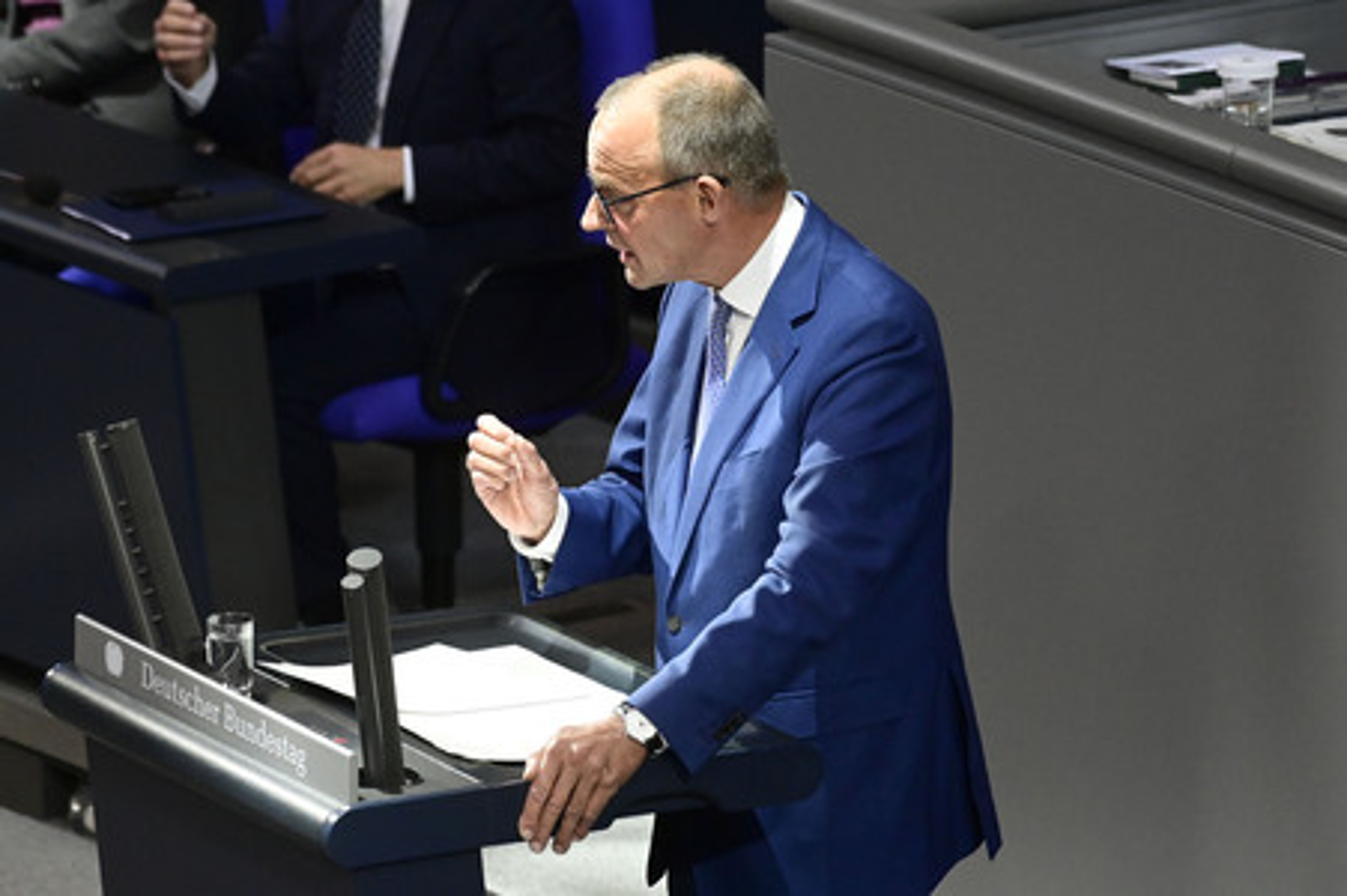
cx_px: 674
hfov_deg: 8.6
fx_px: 8973
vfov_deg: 5.7
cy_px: 448
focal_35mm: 240
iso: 8000
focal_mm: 240
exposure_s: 1/1250
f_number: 5.6
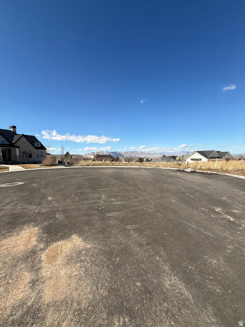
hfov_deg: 85.7
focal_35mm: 14
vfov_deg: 102.1
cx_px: 122
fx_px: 132
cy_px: 164
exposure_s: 1/2611
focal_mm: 2.22
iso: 50
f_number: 2.2
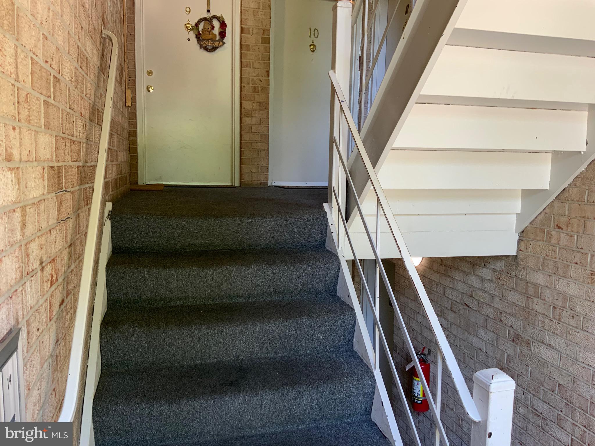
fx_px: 498
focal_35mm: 29
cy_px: 223
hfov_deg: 61.7
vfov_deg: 48.2
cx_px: 298
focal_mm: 3
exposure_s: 1/60
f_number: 1.8
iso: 64
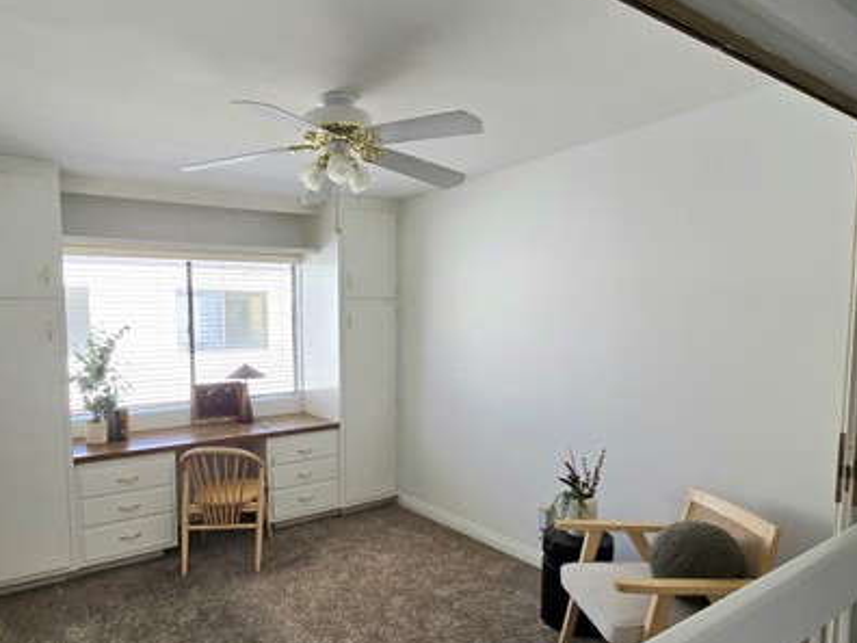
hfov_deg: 78.5
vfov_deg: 63.2
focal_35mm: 21
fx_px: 520
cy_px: 364
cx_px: 364
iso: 50
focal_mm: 2.2
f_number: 2.2
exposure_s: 1/185
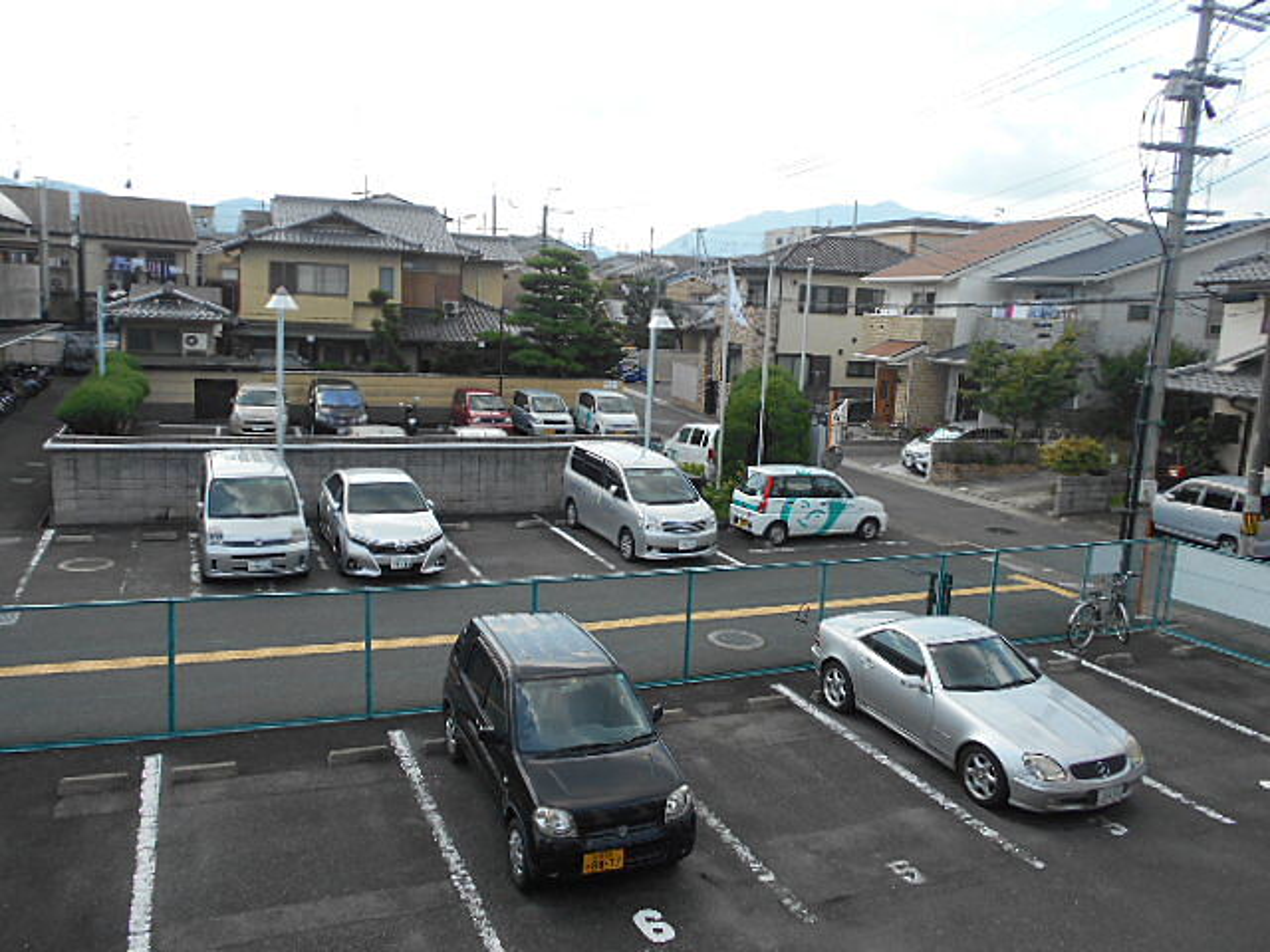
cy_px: 476
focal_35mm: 26
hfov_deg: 67.3
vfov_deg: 53.1
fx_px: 954
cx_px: 635
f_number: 3.2
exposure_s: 1/640
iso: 80
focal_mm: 4.6
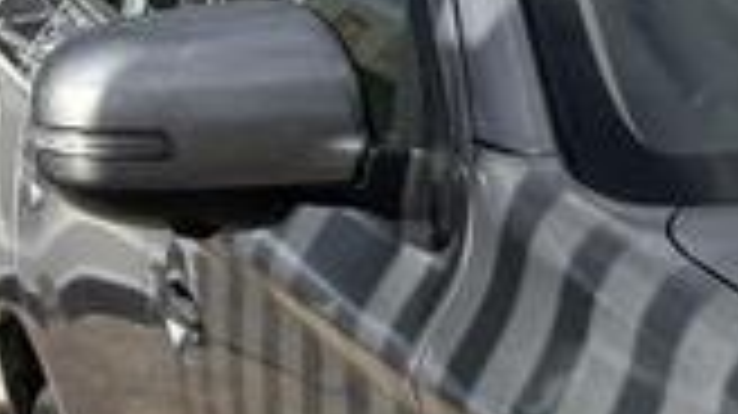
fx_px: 3031
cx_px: 1278
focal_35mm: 155
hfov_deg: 12.8
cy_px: 688
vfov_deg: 7.6
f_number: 1.6
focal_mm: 5.96
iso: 64
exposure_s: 1/3831
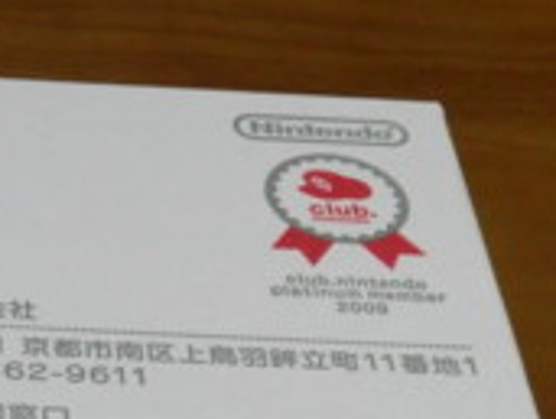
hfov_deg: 15.3
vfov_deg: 11.8
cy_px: 296
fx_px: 2028
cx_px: 7
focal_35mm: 126
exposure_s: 1/60
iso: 400
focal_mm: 7.91
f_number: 3.4
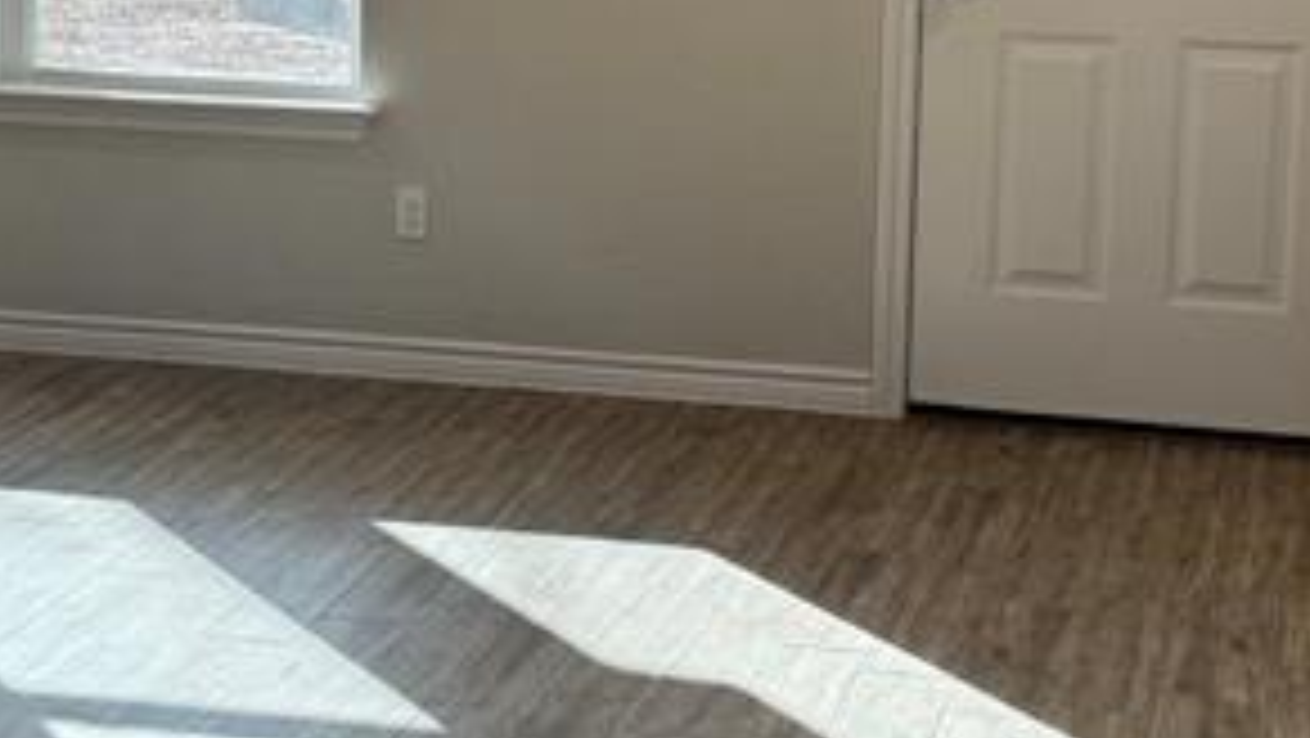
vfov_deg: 13.1
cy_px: 126
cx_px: 423
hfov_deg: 23.0
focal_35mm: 92
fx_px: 3197
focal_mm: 6.76
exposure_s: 1/211
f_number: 1.78
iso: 64
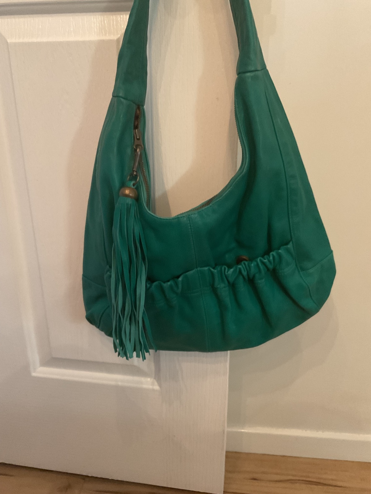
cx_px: 186
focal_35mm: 29
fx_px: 414
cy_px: 247
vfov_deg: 61.7
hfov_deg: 48.2
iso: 320
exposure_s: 1/30
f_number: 1.8
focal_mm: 3
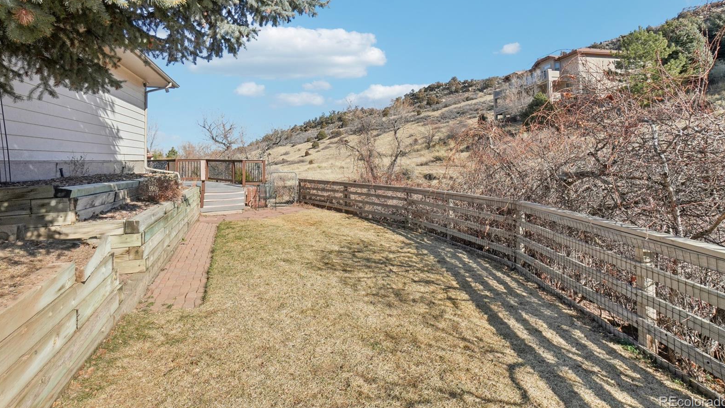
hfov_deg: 99.4
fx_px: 308
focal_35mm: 16
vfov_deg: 66.5
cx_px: 365
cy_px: 165
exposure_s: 1/1250
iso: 400
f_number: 8
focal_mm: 10
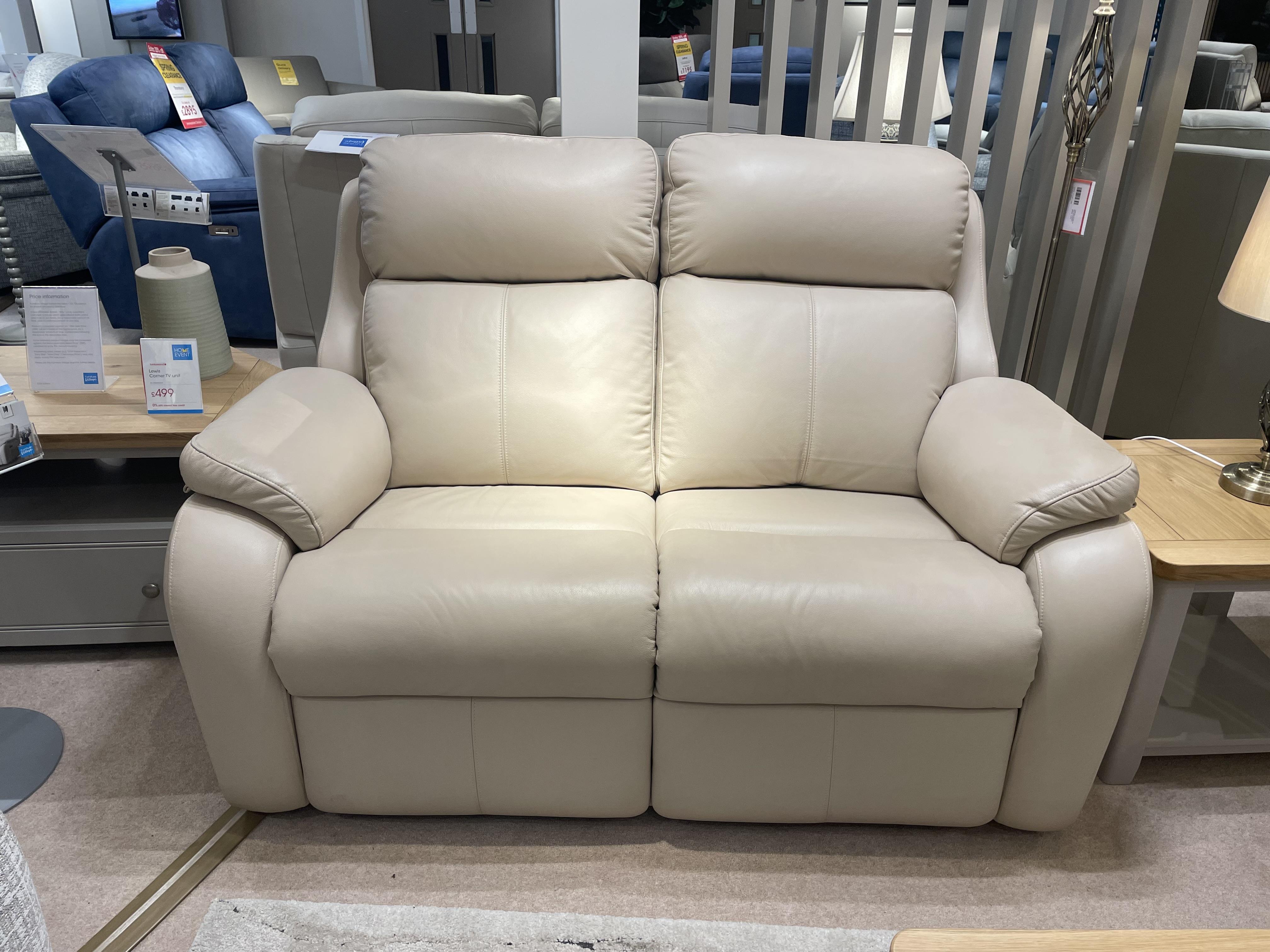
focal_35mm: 26
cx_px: 635
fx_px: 954
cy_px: 476
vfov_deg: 53.1
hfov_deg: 67.3
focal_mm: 4.2
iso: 64
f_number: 1.6
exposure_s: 1/100
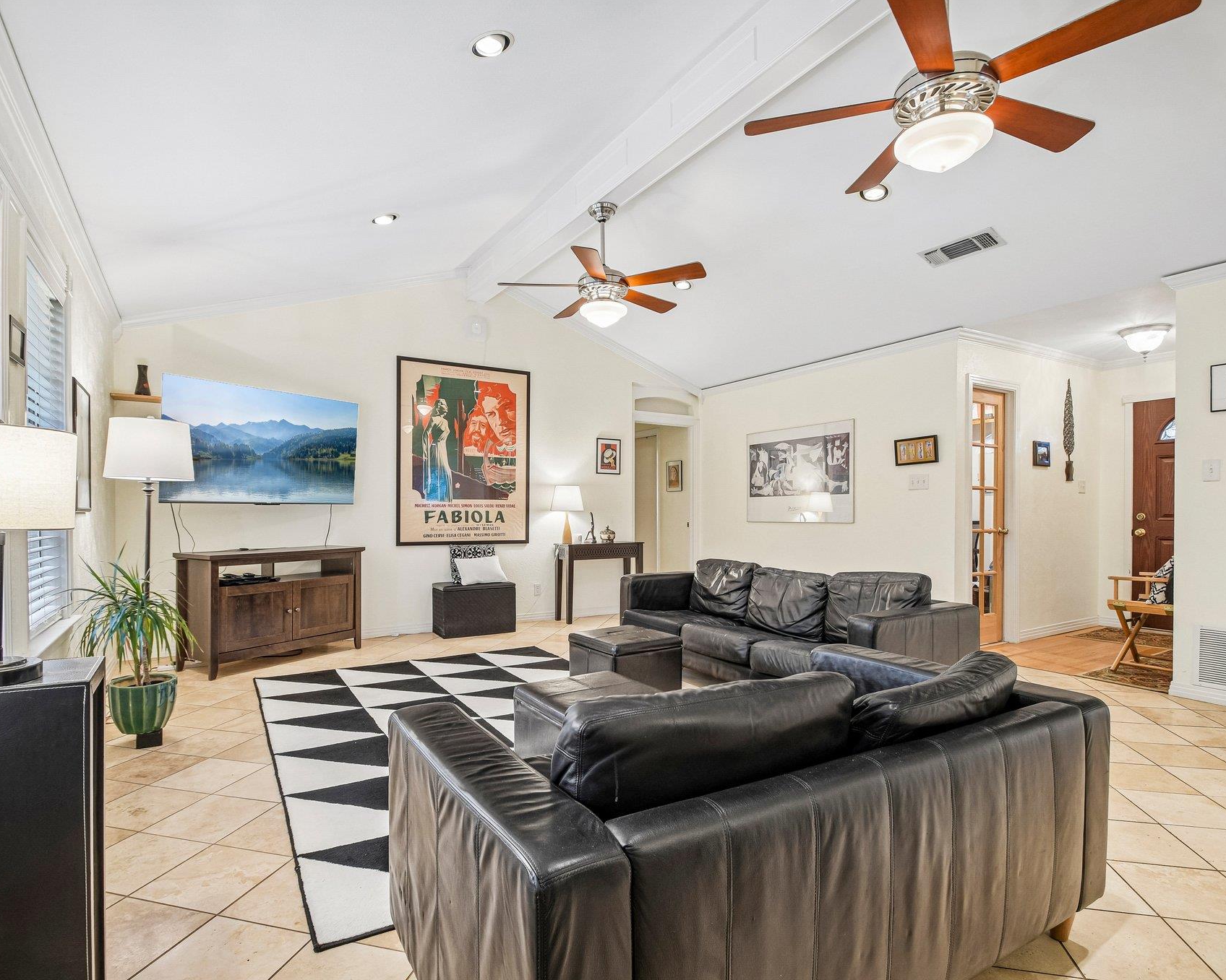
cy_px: 491
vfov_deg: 77.0
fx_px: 617
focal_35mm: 17
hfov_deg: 89.6
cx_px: 593
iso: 400
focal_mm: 10
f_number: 8
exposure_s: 1/4
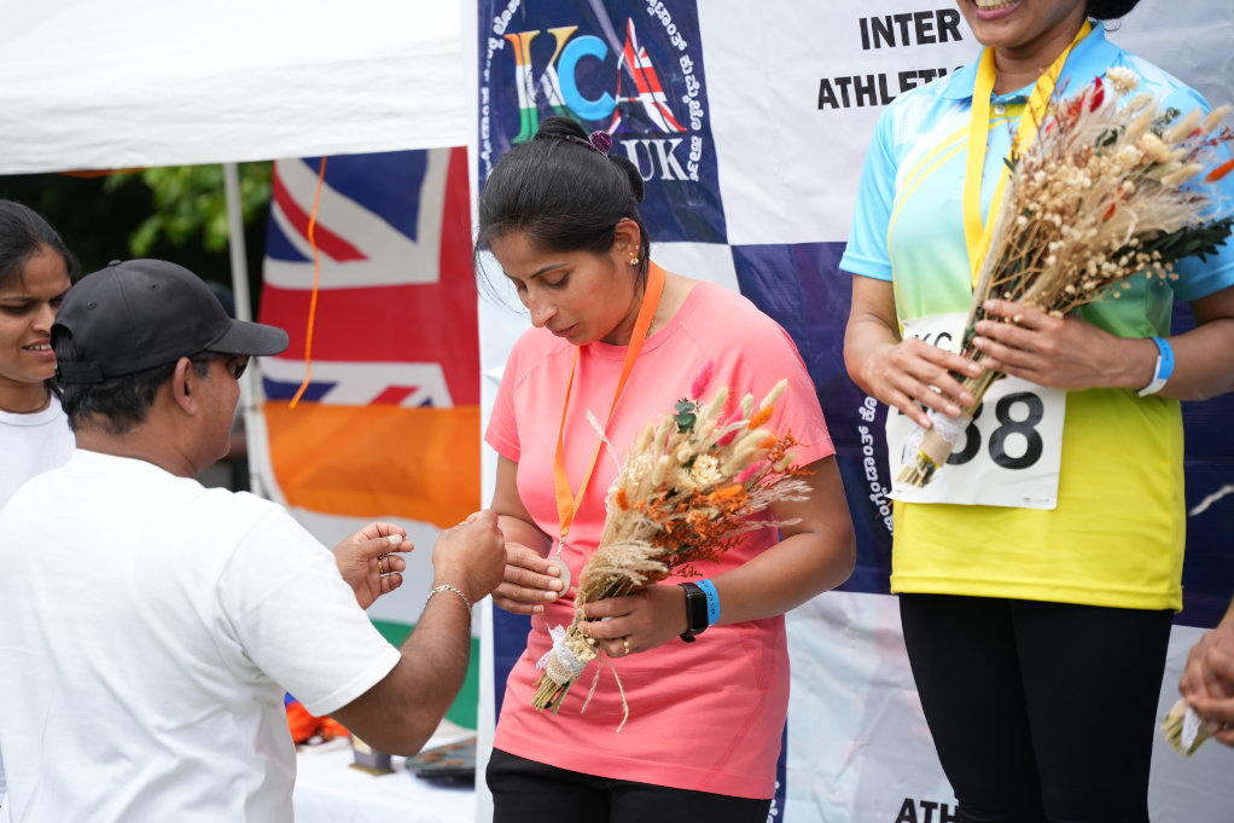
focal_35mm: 70
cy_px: 412
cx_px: 617
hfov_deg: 28.8
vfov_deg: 19.5
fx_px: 2399
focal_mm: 70
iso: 250
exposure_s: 1/1600
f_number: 2.8
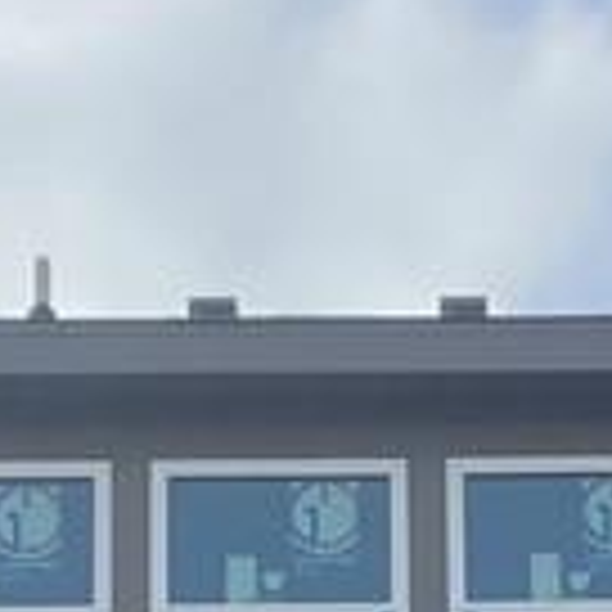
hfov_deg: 10.1
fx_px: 3460
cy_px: 1274
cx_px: 446
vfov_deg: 9.4
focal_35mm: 173
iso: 32
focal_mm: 4.2
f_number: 1.6
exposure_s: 1/1553
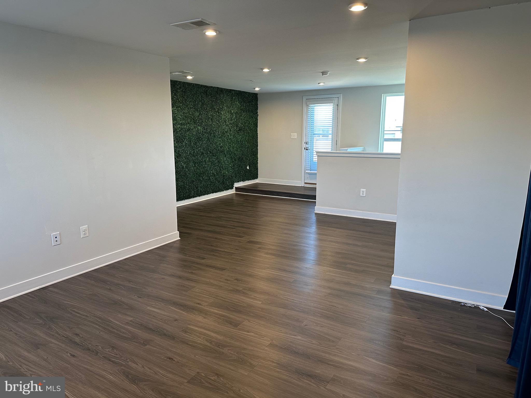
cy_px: 199
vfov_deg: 56.8
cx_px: 266
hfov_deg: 71.6
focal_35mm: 24
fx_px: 368
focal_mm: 6.86
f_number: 1.78
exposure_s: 1/120
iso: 200
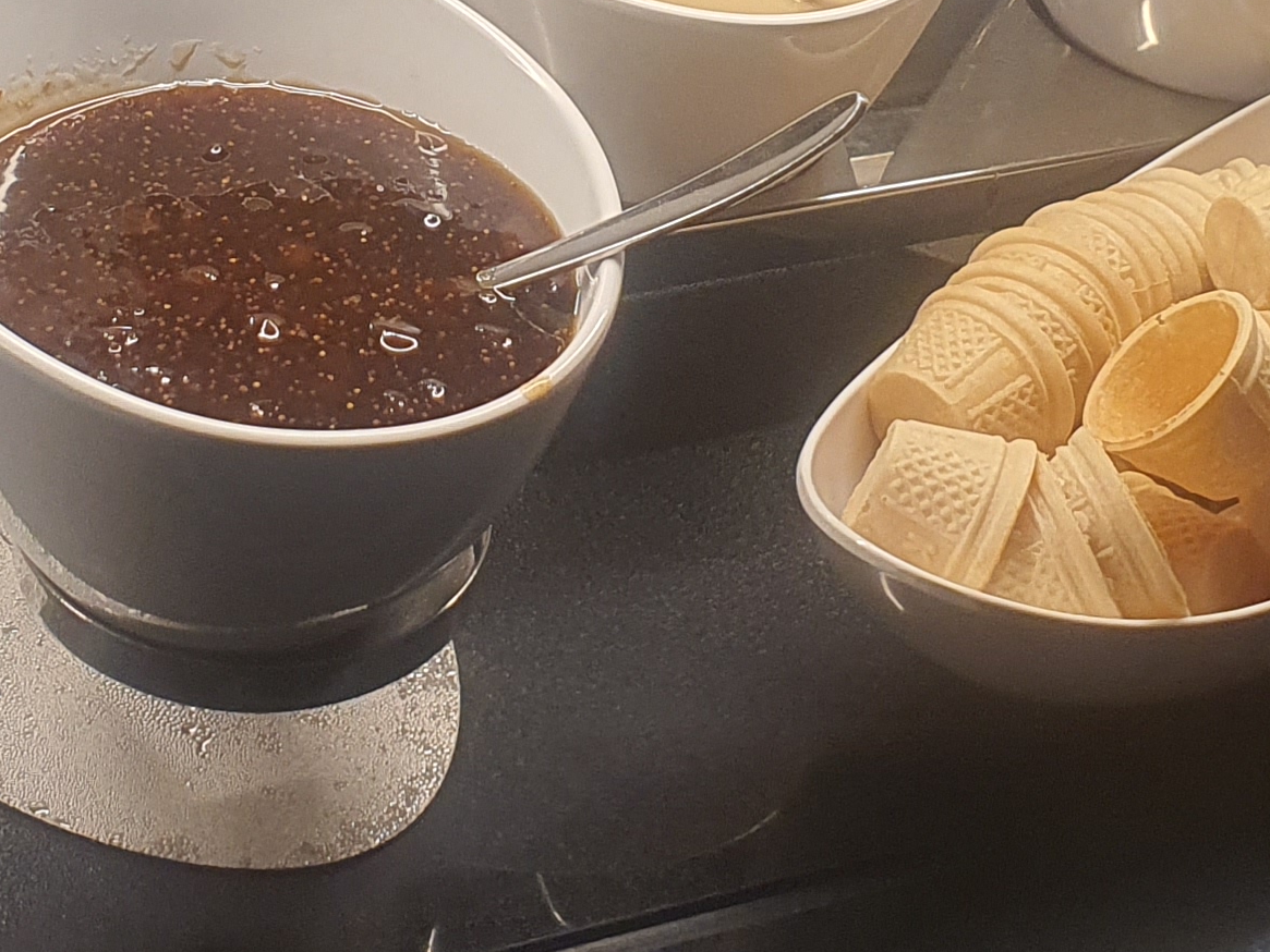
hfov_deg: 21.7
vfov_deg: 16.2
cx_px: 434
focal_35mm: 90
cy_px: 84
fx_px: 3302
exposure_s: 1/100
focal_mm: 4.3
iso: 160
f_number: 2.4
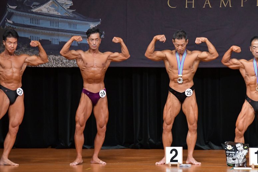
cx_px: 129
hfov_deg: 7.6
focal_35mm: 270
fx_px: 1934
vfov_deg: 5.1
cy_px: 86
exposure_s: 1/400
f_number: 5.6
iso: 5000
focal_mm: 180
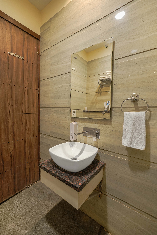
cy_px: 118
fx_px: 105
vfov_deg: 96.7
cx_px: 78
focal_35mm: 16
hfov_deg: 73.7
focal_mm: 16
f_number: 4
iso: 1000
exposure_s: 1/30
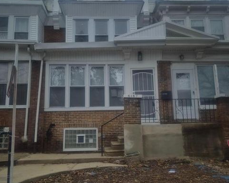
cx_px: 111
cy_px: 103
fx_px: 210
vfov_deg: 47.0
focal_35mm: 31
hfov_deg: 57.2
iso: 25
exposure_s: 1/668
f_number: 1.8
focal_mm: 5.4
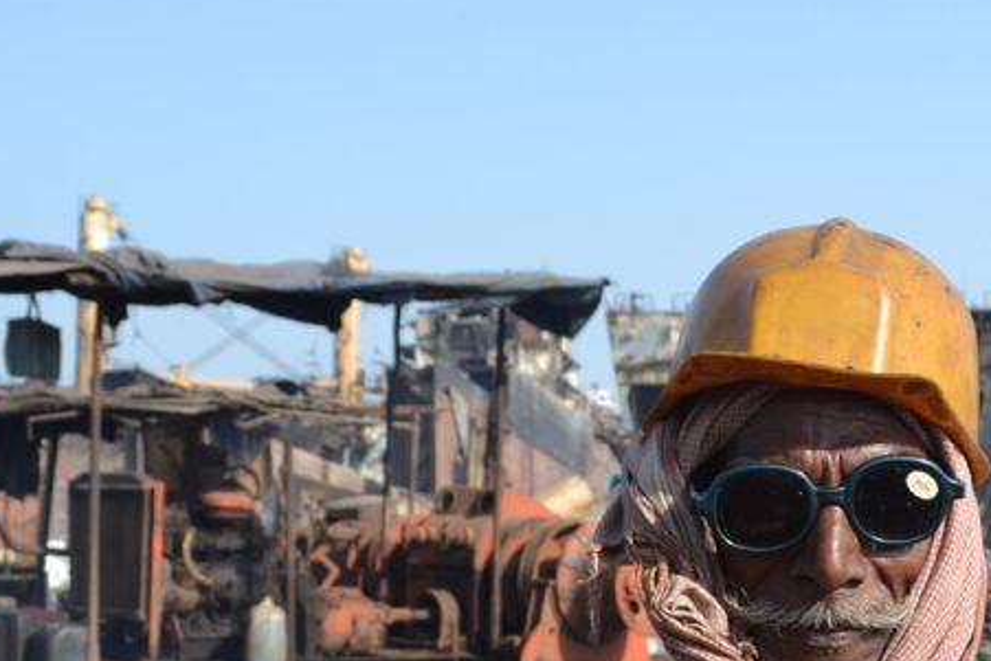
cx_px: 853
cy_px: 647
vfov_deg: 17.8
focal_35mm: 75
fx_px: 2065
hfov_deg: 26.3
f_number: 7.1
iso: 100
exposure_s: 1/250
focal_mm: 22
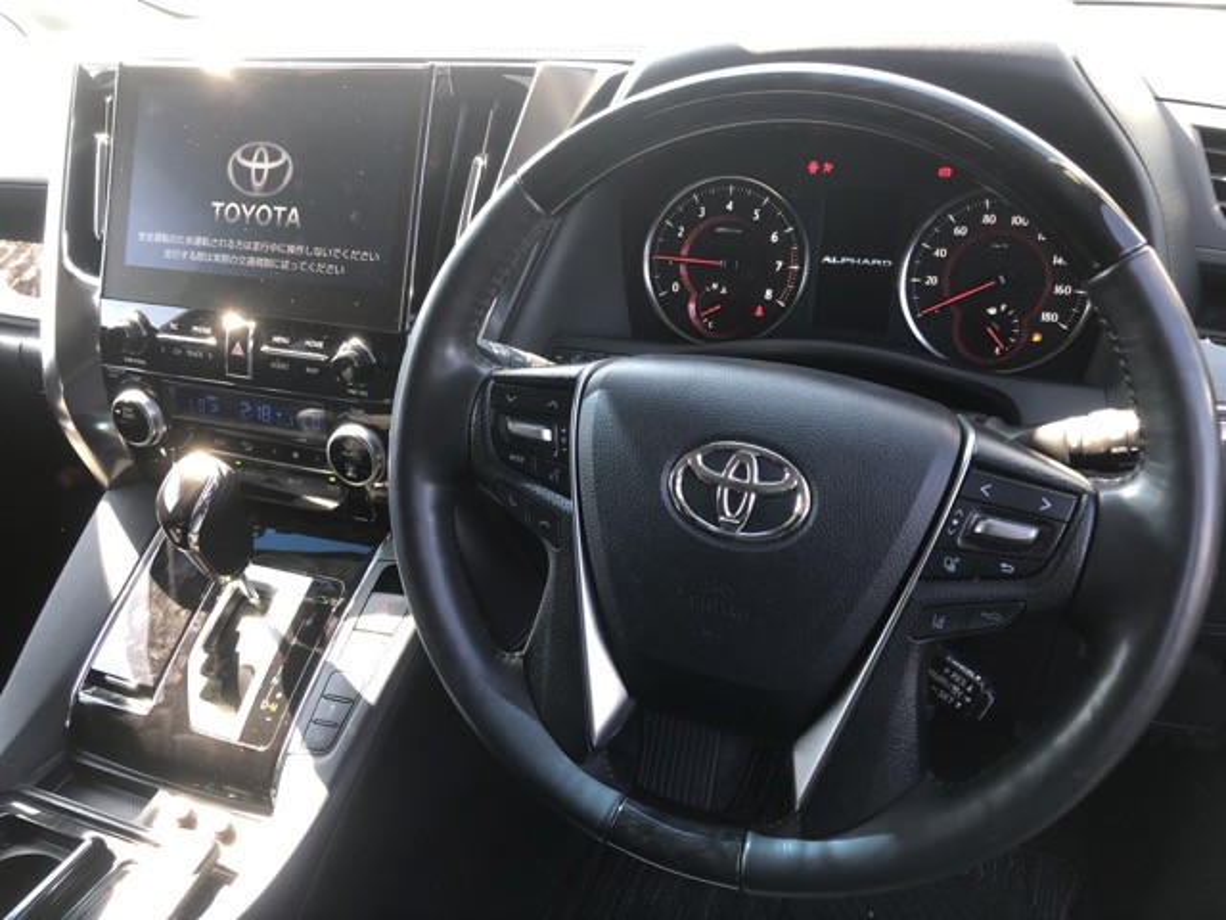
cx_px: 613
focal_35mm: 28
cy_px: 460
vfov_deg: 49.7
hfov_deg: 63.4
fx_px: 992
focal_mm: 3.99
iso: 32
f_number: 1.8
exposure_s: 1/40
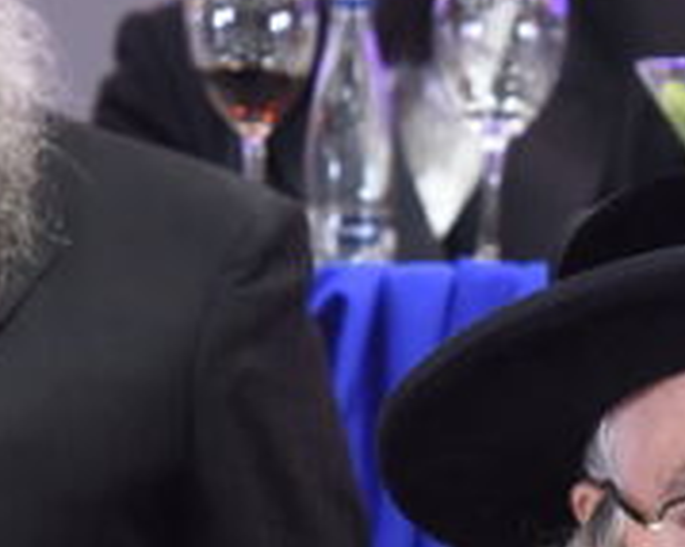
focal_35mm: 751
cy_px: 602
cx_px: 777
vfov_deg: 2.1
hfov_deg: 2.6
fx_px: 15217
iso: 1600
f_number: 5
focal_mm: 140
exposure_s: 1/100
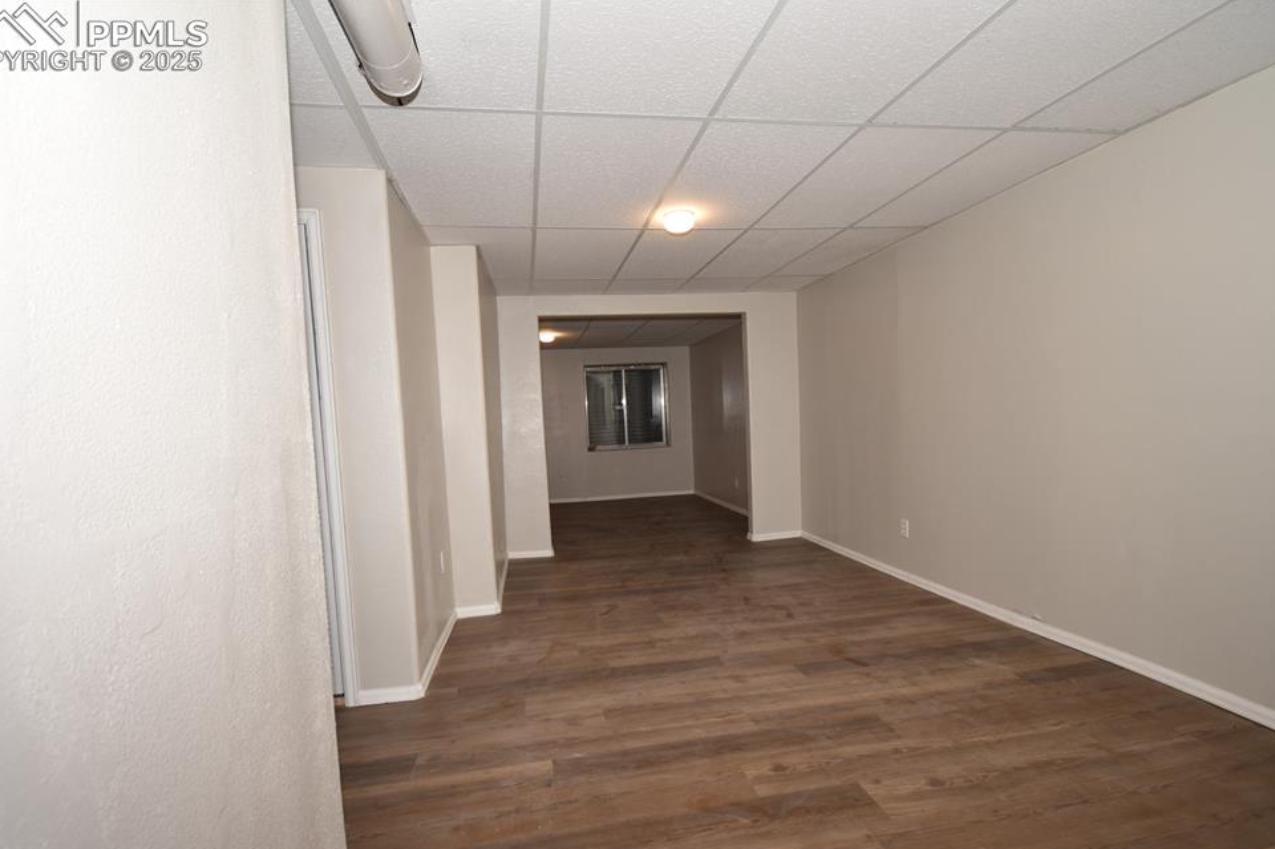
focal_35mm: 16
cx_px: 622
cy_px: 450
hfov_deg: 96.7
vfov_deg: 73.6
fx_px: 566
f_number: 4.5
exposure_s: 1/60
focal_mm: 10
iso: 100
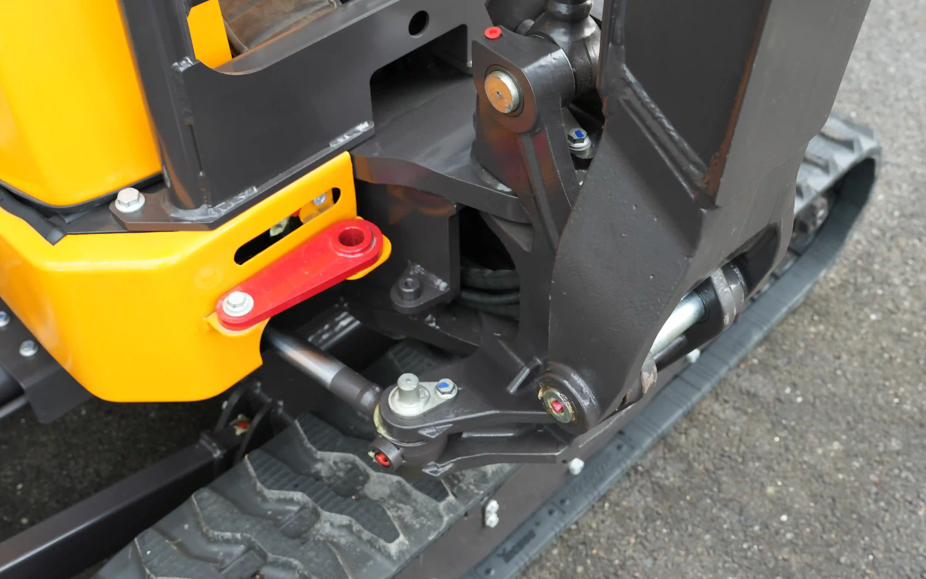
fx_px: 1035
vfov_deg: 31.2
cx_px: 506
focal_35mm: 41
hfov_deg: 48.2
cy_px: 264
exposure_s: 1/30
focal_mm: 28
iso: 640
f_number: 4.5
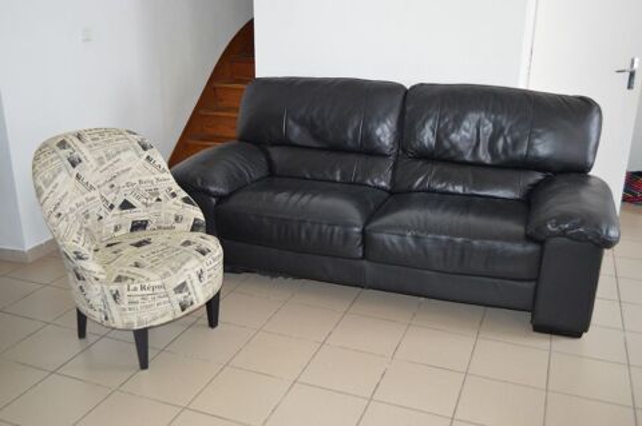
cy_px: 213
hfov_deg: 57.3
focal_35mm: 33
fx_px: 588
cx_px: 321
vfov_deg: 39.9
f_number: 4
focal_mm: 22
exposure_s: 1/60
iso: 1600
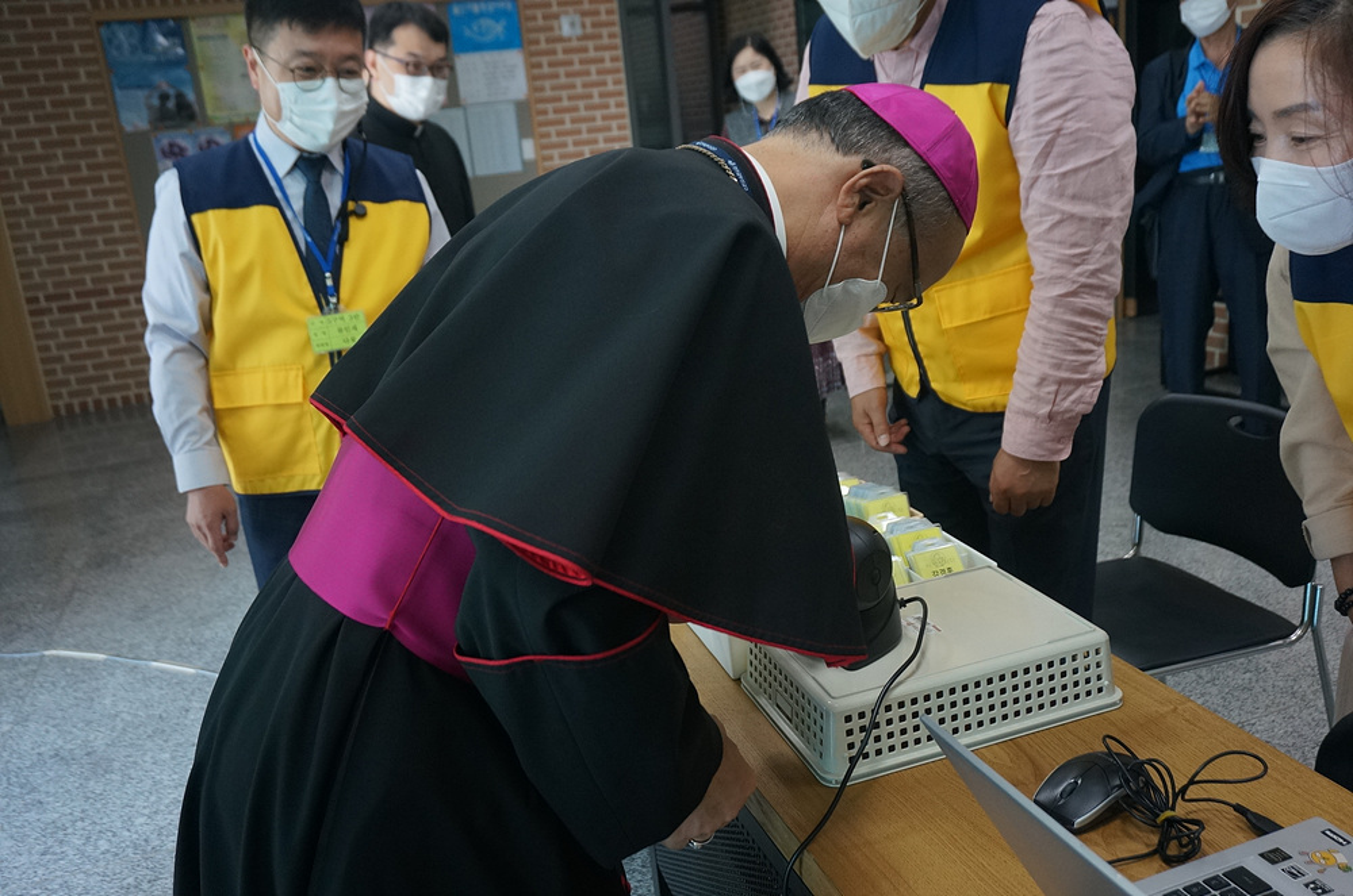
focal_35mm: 32
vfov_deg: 41.6
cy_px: 448
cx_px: 676
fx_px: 1182
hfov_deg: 59.6
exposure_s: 1/160
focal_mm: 21
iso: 640
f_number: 4
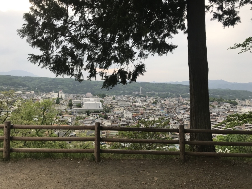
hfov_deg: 63.4
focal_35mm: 28
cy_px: 94
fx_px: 204
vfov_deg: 49.7
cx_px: 126
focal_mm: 3.99
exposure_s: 1/563
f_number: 1.8
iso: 20
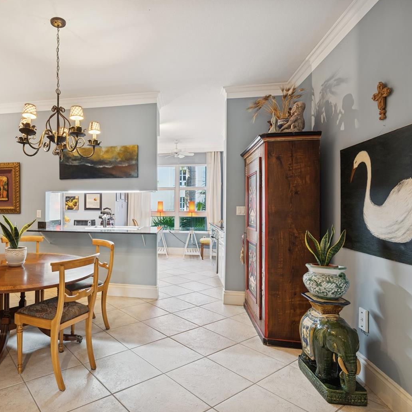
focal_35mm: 21
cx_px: 122
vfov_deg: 72.1
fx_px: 283
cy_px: 210
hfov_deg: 69.0
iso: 250
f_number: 8
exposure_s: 1/8
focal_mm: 16
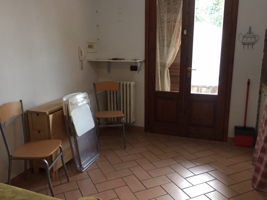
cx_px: 130
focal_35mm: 30
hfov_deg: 60.0
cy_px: 99
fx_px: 231
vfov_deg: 46.8
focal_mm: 4.15
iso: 160
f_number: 2.2
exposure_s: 1/33
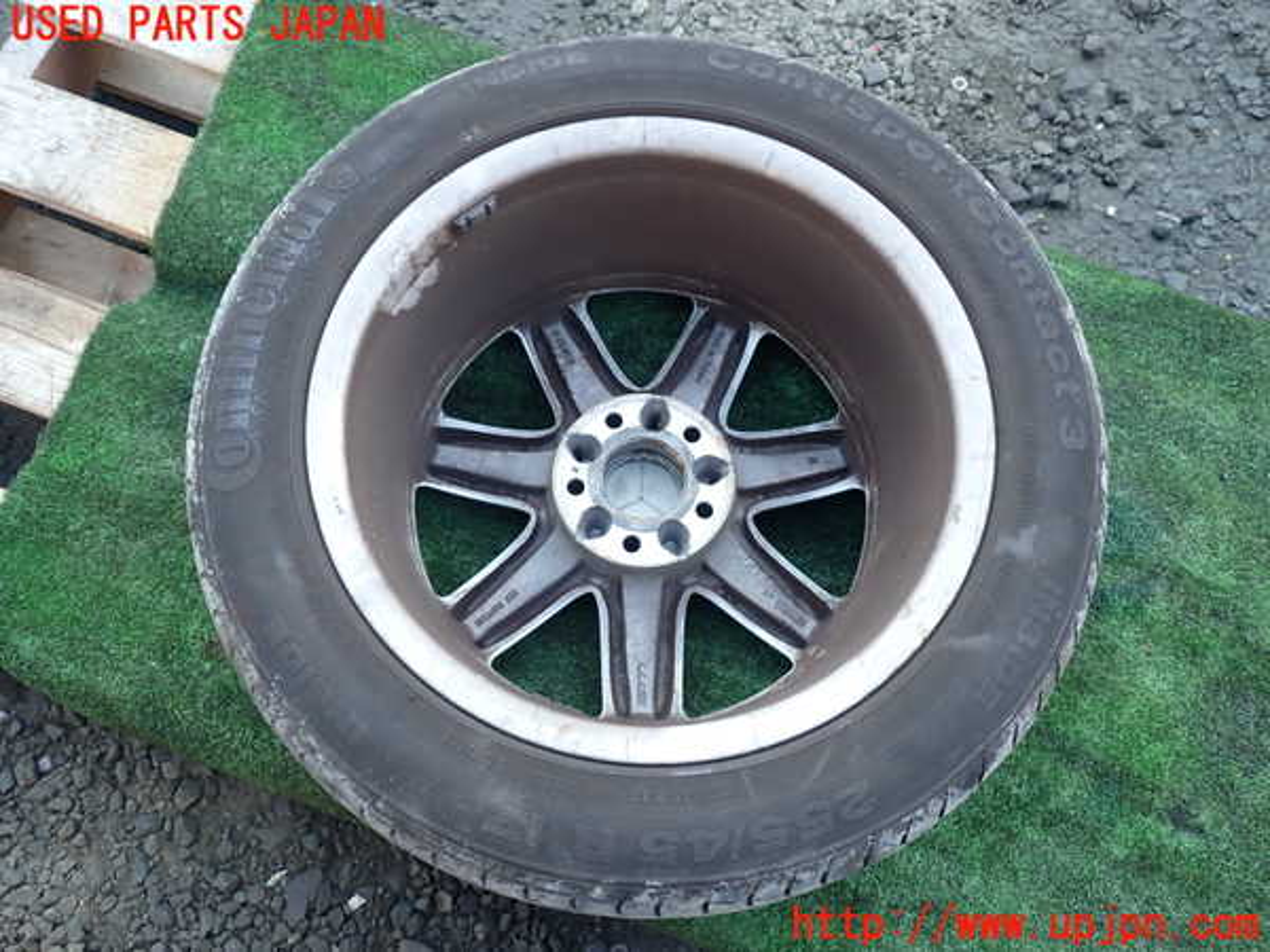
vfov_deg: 46.8
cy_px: 476
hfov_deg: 60.0
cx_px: 635
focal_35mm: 30
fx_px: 1101
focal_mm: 5.4
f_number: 2.3
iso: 100
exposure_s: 1/60
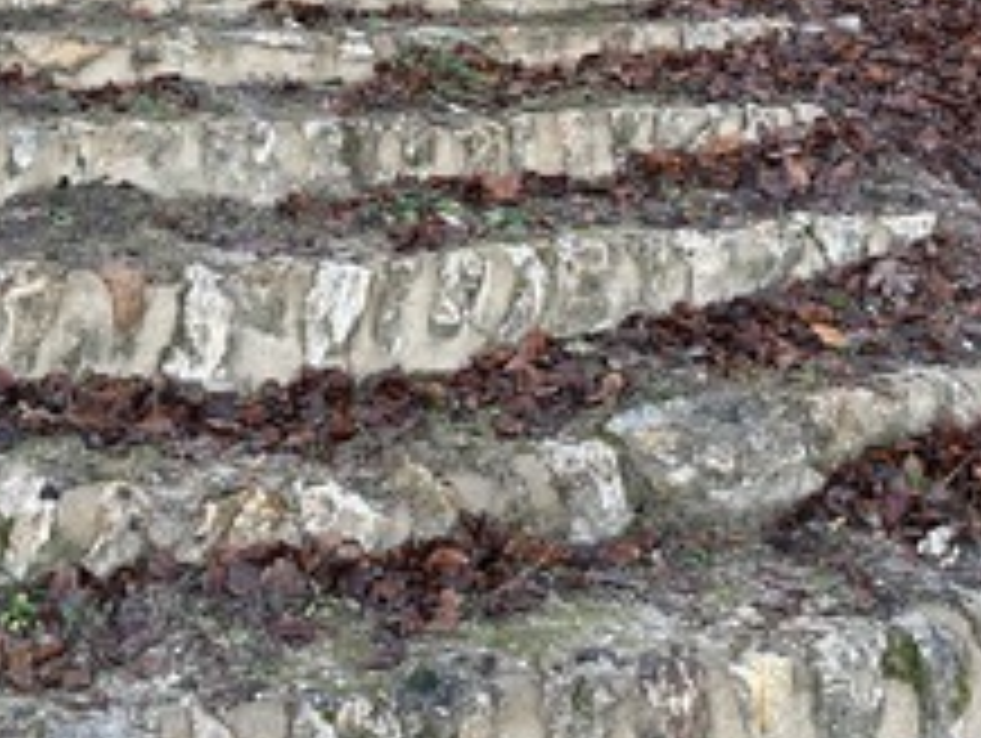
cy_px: -202
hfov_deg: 29.2
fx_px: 1872
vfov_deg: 20.5
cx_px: 351
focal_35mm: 66
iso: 80
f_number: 1.78
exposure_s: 1/169
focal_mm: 6.86
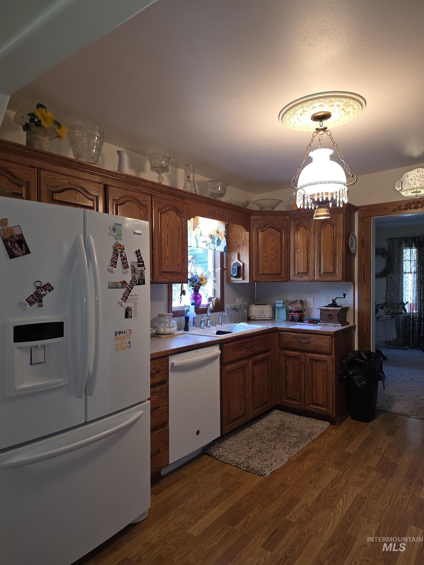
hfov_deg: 58.9
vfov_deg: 73.9
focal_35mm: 23
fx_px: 376
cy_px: 282
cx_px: 212
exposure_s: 1/60
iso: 64
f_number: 1.7
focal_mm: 6.3
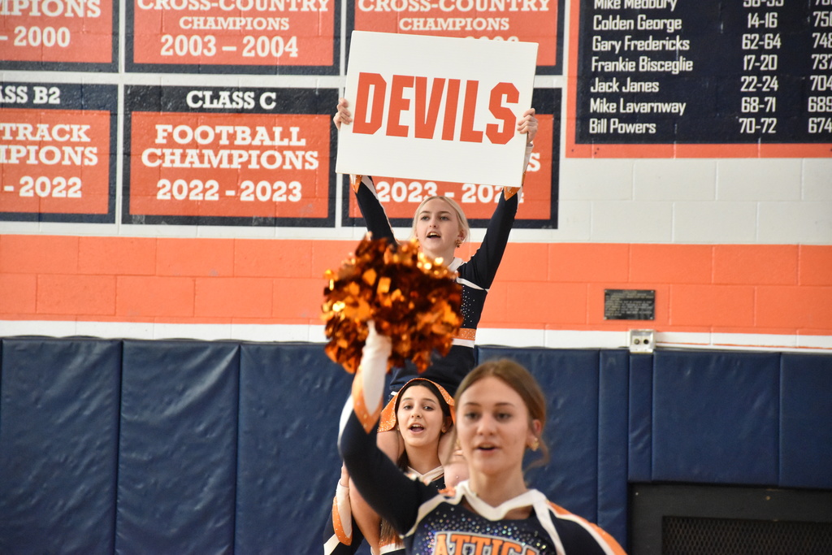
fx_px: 4022
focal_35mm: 174
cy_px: 278
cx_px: 416
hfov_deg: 11.8
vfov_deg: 7.9
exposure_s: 1/500
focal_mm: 116
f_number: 5.6
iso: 6400
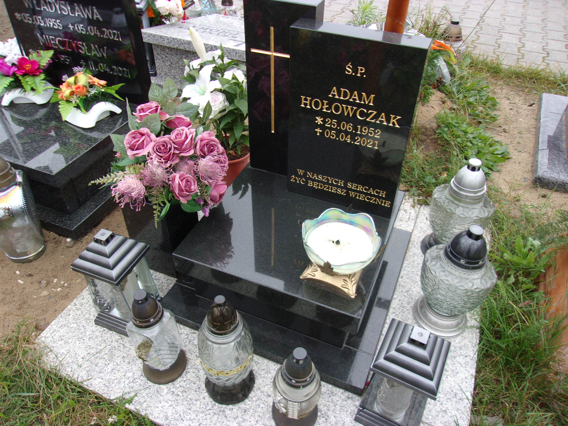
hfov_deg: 65.3
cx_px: 284
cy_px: 213
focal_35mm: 27
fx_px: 443
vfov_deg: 51.4
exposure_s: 1/85
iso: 80
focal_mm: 4.9
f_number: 3
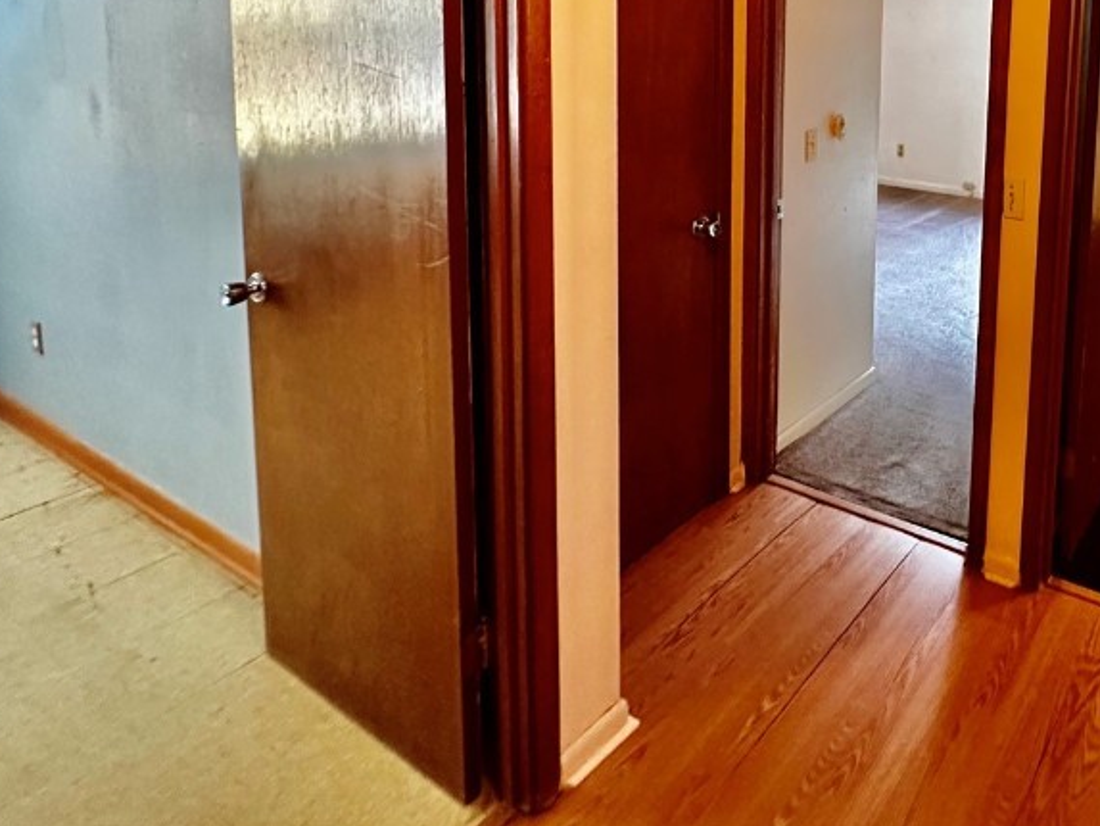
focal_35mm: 25
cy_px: 96
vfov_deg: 49.4
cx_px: 954
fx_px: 795
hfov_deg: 60.6
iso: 800
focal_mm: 2.22
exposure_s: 1/60
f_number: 2.2
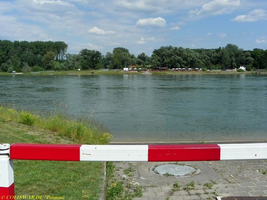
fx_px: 201
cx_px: 134
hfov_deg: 67.3
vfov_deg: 53.1
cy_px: 100
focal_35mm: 26
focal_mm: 4.6
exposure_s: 1/640
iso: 64
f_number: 5.6
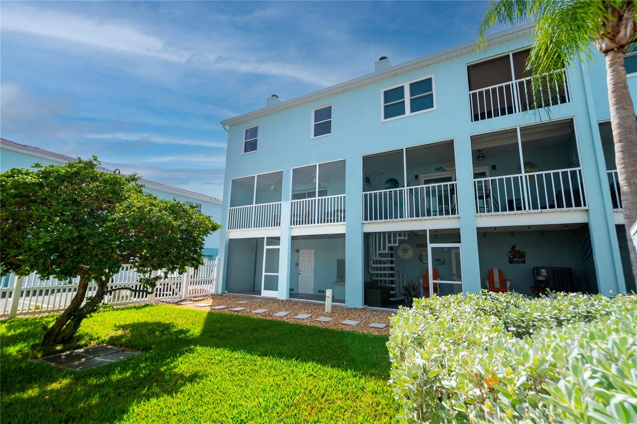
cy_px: 212
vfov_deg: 77.3
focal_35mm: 15
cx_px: 318
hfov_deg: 100.4
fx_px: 265
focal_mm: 10
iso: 100
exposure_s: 1/640
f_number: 8
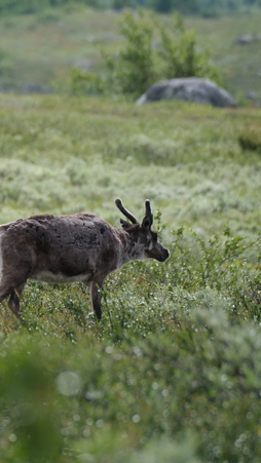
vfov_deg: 2.6
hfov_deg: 1.5
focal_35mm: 831
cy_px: 225
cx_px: -38
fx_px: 10215
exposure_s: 1/500
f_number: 6.9
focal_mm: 340.6
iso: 320
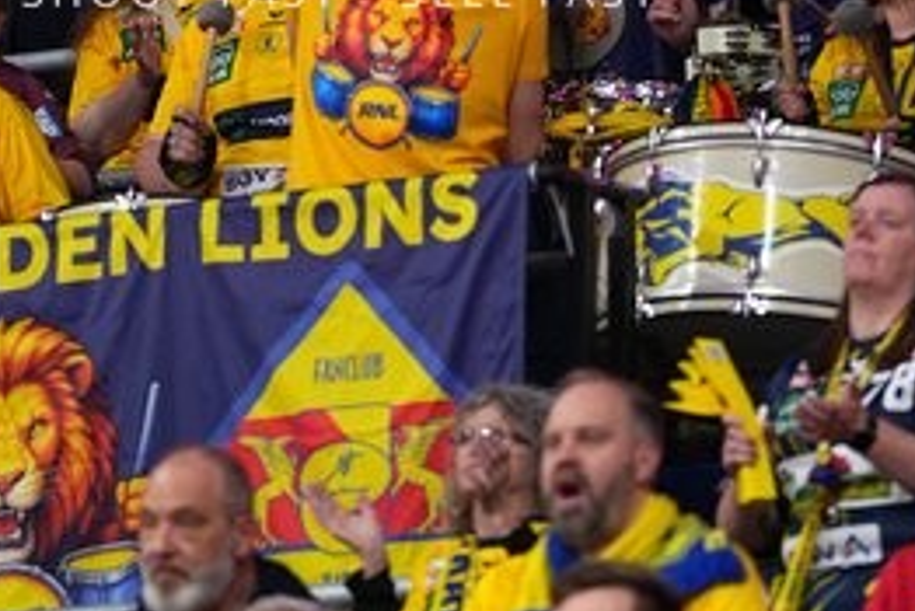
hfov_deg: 4.5
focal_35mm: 463
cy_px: -45
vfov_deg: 3.0
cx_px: 370
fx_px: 11774
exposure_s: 1/640
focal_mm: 135
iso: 1000
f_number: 1.8
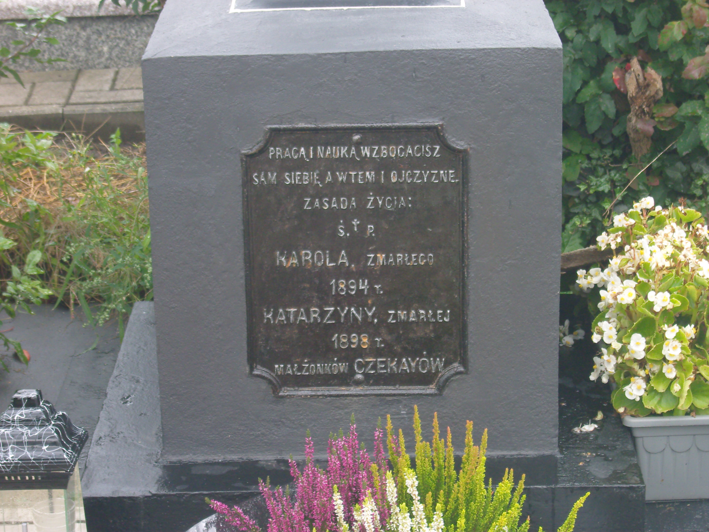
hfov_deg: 19.3
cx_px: 354
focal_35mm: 102
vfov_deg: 14.5
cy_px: 266
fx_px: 2089
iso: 200
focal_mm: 21.9
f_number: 5.2
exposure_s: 1/25
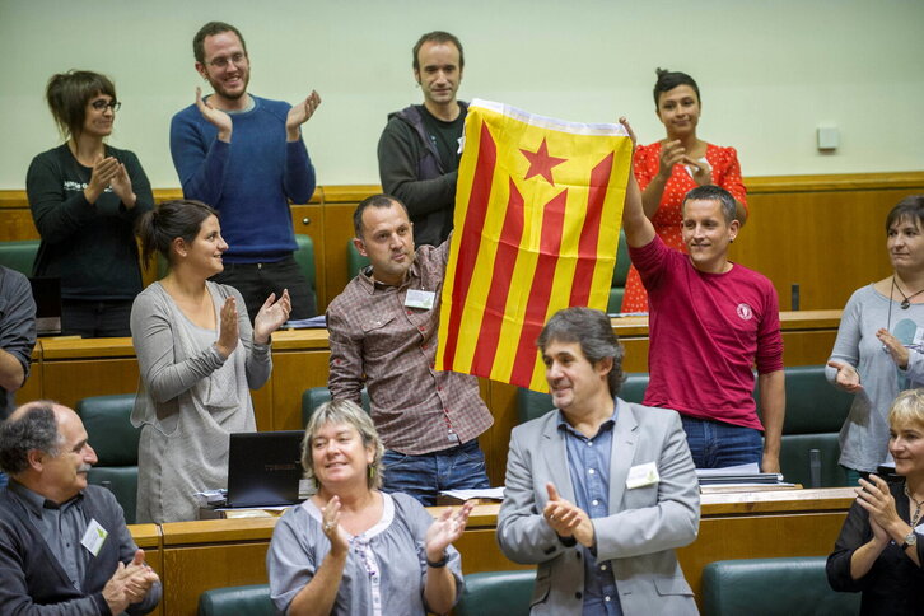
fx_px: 3850
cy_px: 308
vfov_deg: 9.1
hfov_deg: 13.7
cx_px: 462
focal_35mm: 150
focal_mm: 150
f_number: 4
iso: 1600
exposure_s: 1/320
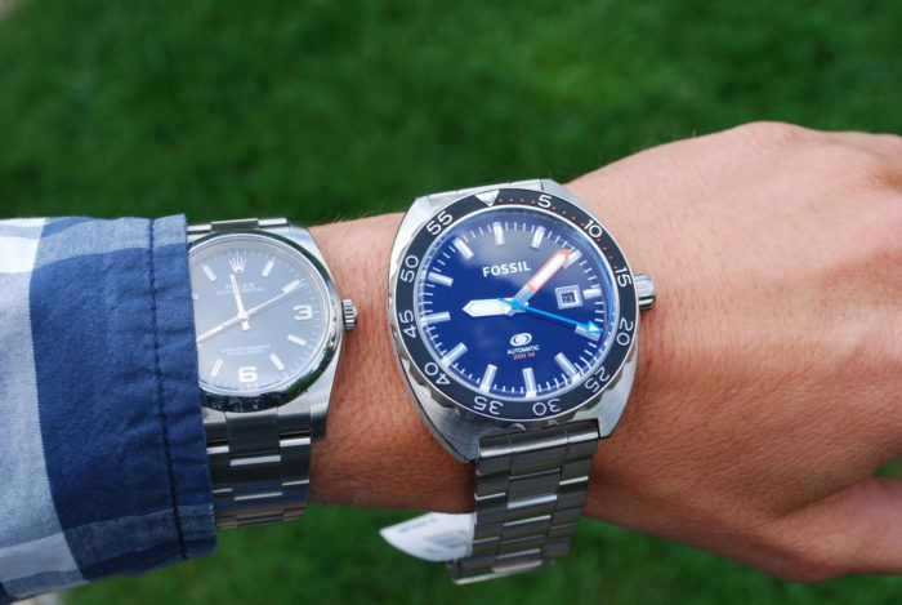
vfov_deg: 25.8
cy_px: 302
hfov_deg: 37.8
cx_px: 451
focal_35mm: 52
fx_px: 1317
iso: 400
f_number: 8
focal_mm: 35
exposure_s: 1/250
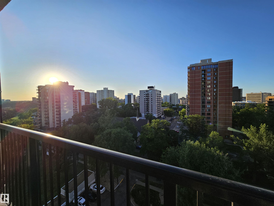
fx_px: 103
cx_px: 137
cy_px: 103
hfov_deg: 106.2
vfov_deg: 89.9
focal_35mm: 13
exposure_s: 1/1628
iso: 50
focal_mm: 2.2
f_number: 2.2
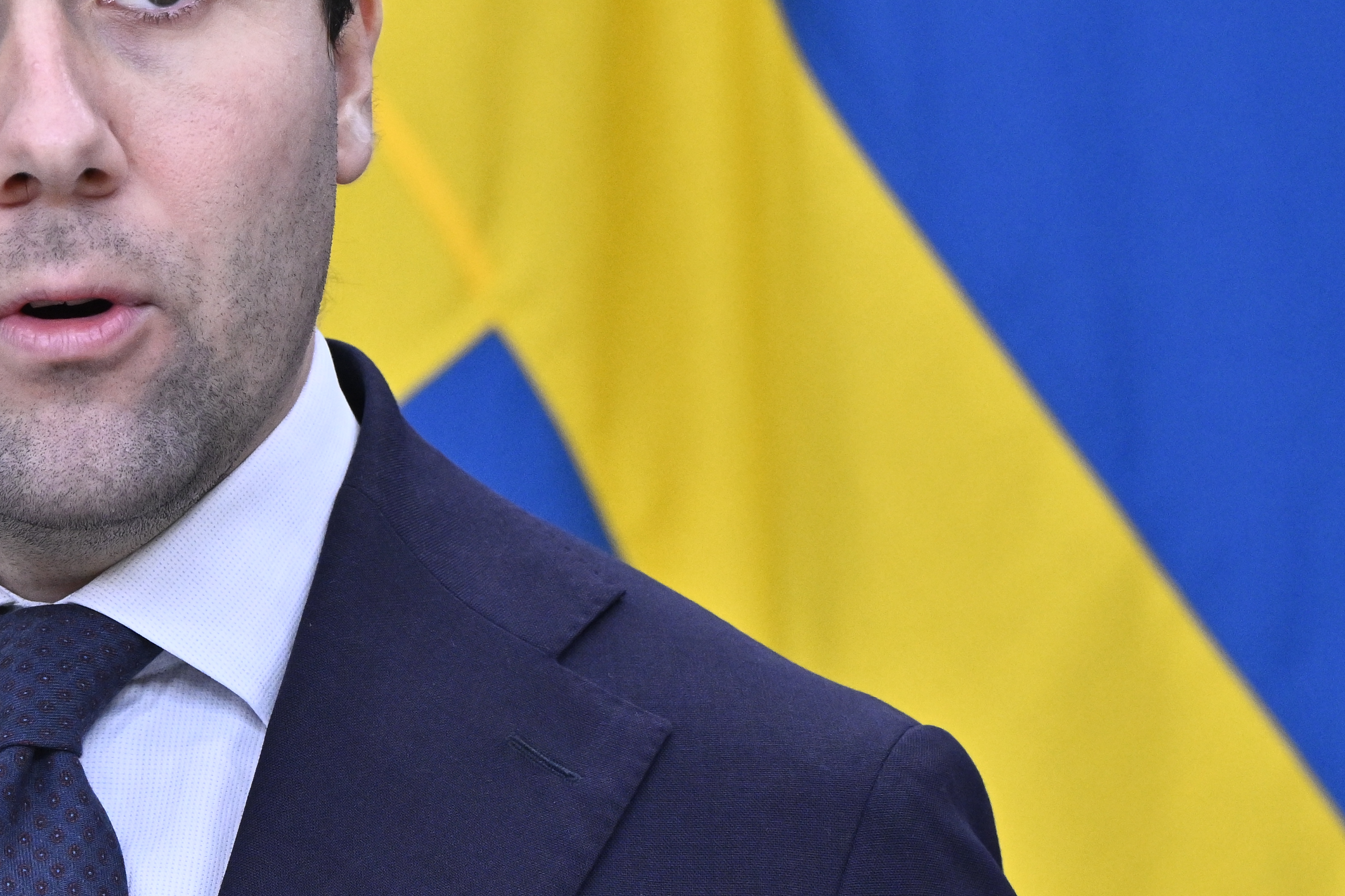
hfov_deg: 6.3
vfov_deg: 4.2
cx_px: 46
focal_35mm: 325
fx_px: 12142
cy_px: 321
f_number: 5.6
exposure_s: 1/320
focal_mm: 125
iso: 2500
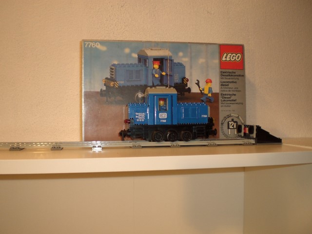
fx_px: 343
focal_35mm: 38
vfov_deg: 37.7
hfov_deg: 49.0
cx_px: 156
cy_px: 117
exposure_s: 1/60
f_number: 3.1
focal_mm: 6.3
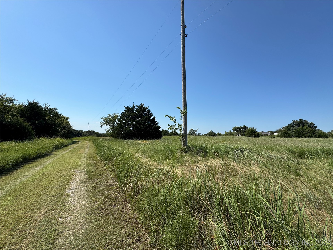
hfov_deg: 102.1
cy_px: 125
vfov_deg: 85.7
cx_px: 166
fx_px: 135
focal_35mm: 14
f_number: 2.2
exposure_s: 1/2584
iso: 50
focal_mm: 2.22
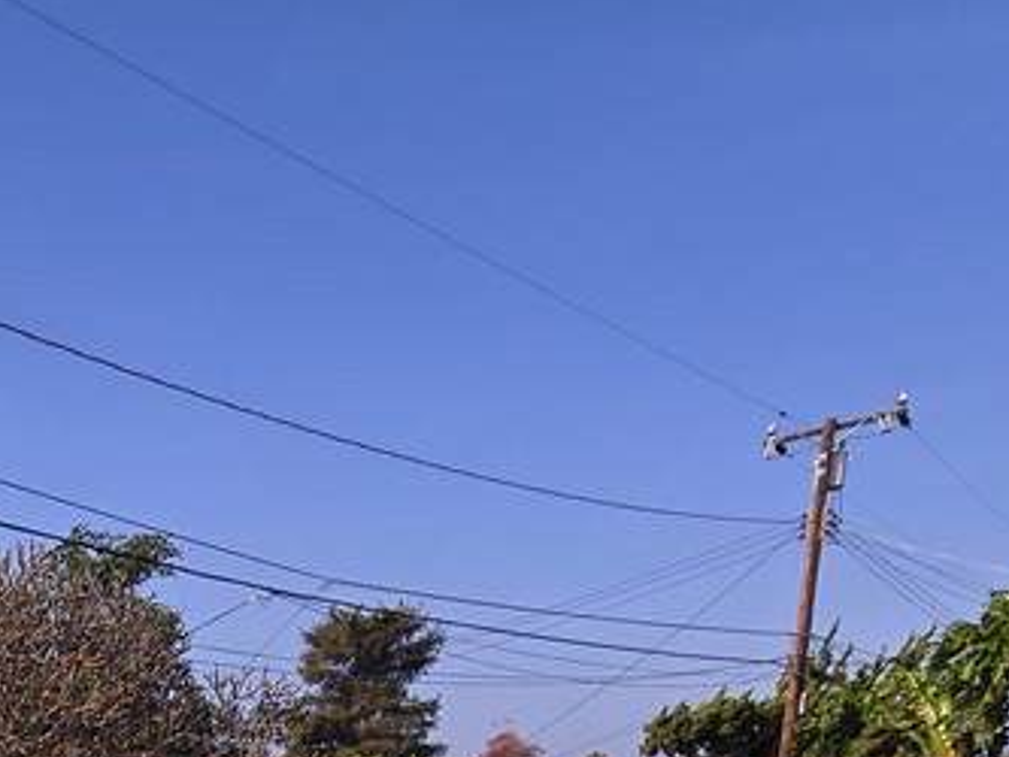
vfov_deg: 28.1
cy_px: 1042
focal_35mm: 40
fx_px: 1166
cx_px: -221
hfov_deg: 35.8
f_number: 2.2
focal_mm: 2.2
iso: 50
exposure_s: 1/2897
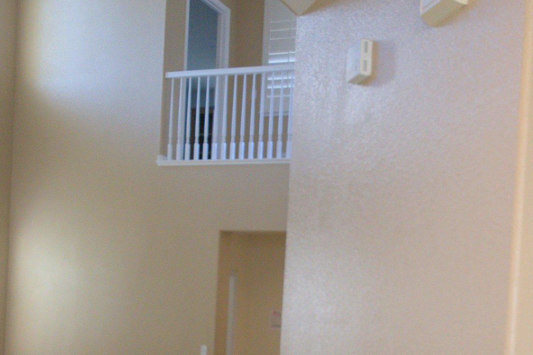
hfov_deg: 38.1
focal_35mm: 51
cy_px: 360
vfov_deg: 25.1
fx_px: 755
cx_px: 389
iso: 1000
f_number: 5
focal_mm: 13
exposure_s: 1/125
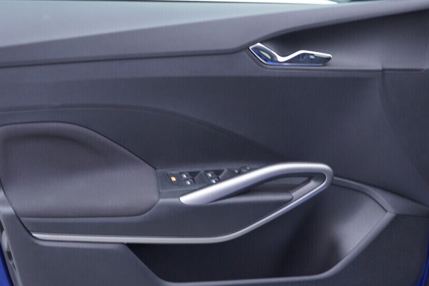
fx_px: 751
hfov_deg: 31.9
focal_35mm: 63
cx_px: 215
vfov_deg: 21.6
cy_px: 155
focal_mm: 24
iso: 160
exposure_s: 1/40
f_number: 2.8
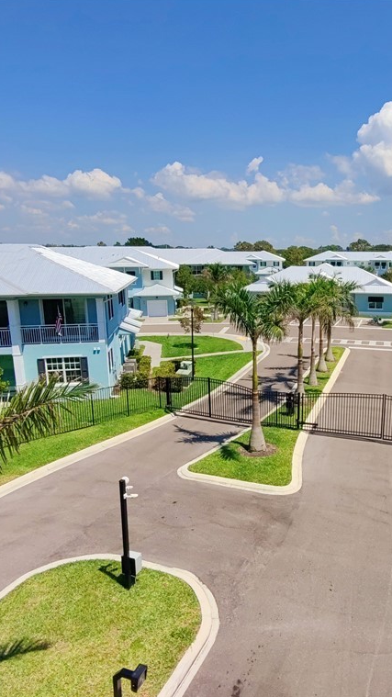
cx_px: 270
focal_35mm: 25
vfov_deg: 74.0
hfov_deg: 45.1
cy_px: 348
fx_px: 462
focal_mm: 17
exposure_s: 1/1667
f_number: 2.8
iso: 100
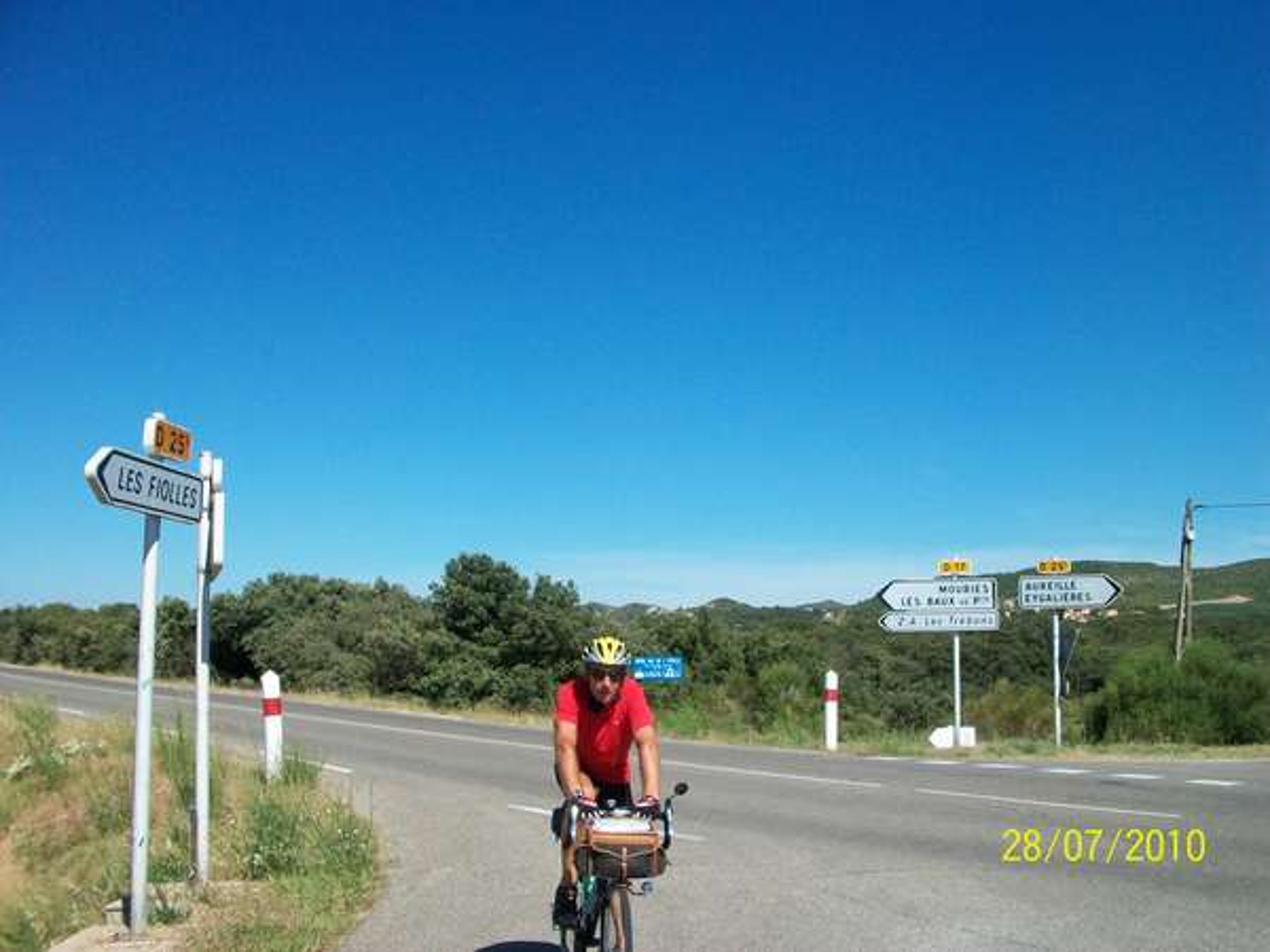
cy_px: 476
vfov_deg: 41.8
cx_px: 635
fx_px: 1247
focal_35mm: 34
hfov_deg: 54.0
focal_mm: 5.7
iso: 80
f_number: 5.5
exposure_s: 1/400
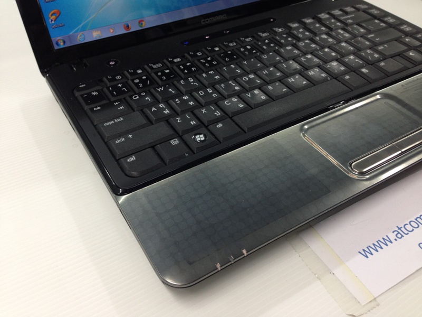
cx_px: 211
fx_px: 402
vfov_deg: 42.9
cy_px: 158
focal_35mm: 33
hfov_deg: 55.4
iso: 80
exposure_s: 1/20
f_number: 2.4
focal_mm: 4.12
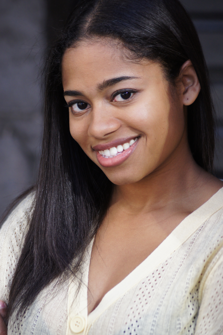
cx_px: 112
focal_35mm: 135
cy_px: 168
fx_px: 1256
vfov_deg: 15.2
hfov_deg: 10.1
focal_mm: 90
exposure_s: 1/500
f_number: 4
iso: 500
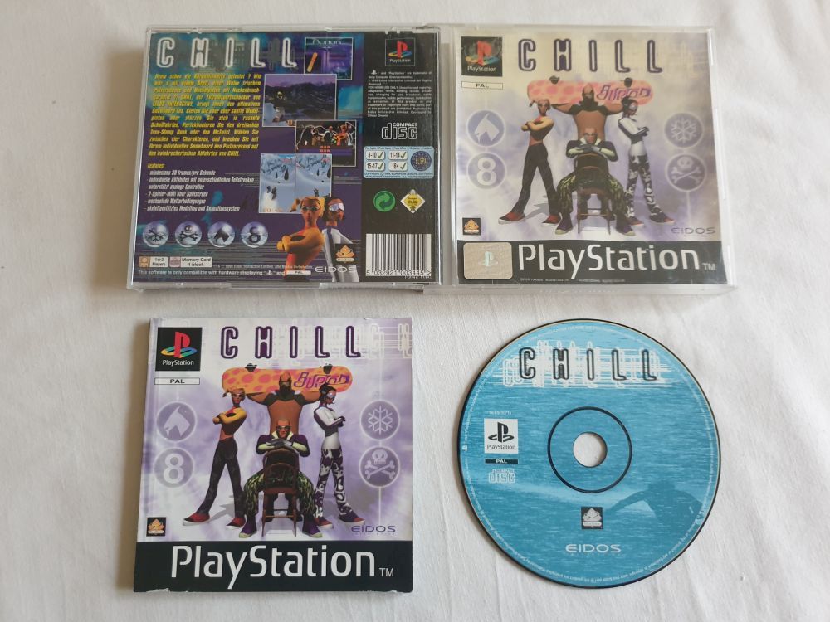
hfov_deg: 67.3
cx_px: 415
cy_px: 311
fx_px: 623
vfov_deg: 53.1
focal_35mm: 26
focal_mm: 4.3
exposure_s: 1/22
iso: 250
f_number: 1.5
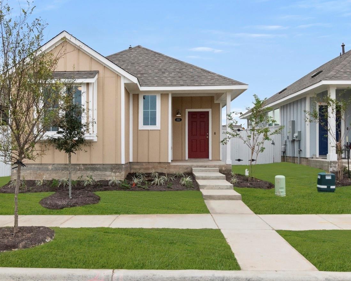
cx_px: 137
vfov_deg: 49.7
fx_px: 301
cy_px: 114
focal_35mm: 29
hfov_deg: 59.8
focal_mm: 14
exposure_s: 1/1250
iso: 400
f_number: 8
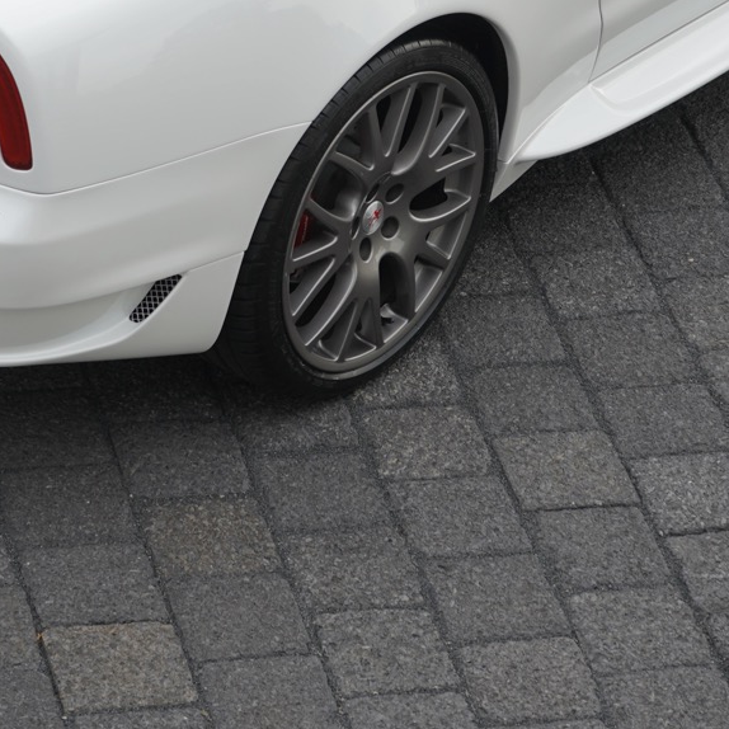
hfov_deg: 8.8
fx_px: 4741
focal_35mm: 199
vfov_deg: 8.7
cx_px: 302
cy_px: -74
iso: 100
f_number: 6.3
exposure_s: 1/200
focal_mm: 70
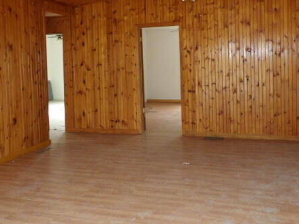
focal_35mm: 35
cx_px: 172
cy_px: 75
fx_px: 302
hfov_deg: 52.4
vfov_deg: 40.2
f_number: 3.2
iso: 257
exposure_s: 1/33
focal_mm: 4.3
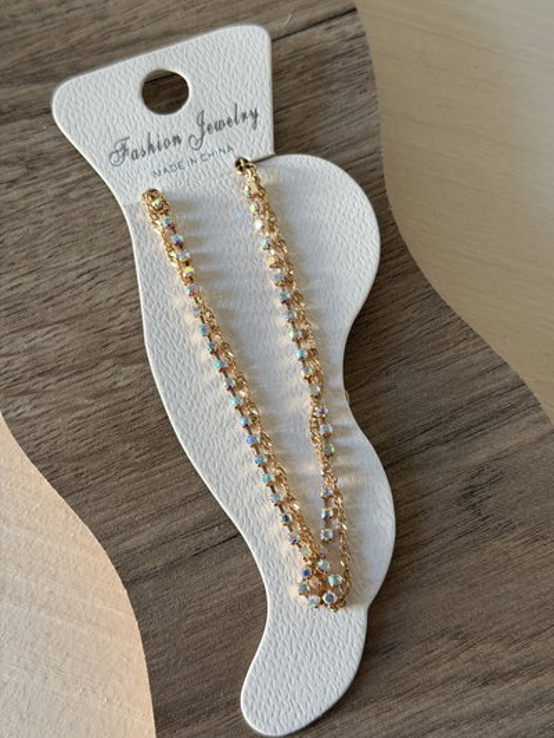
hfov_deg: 30.3
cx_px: 277
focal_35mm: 48
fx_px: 1024
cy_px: 369
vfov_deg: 39.6
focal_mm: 6.76
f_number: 1.78
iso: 100
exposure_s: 1/86
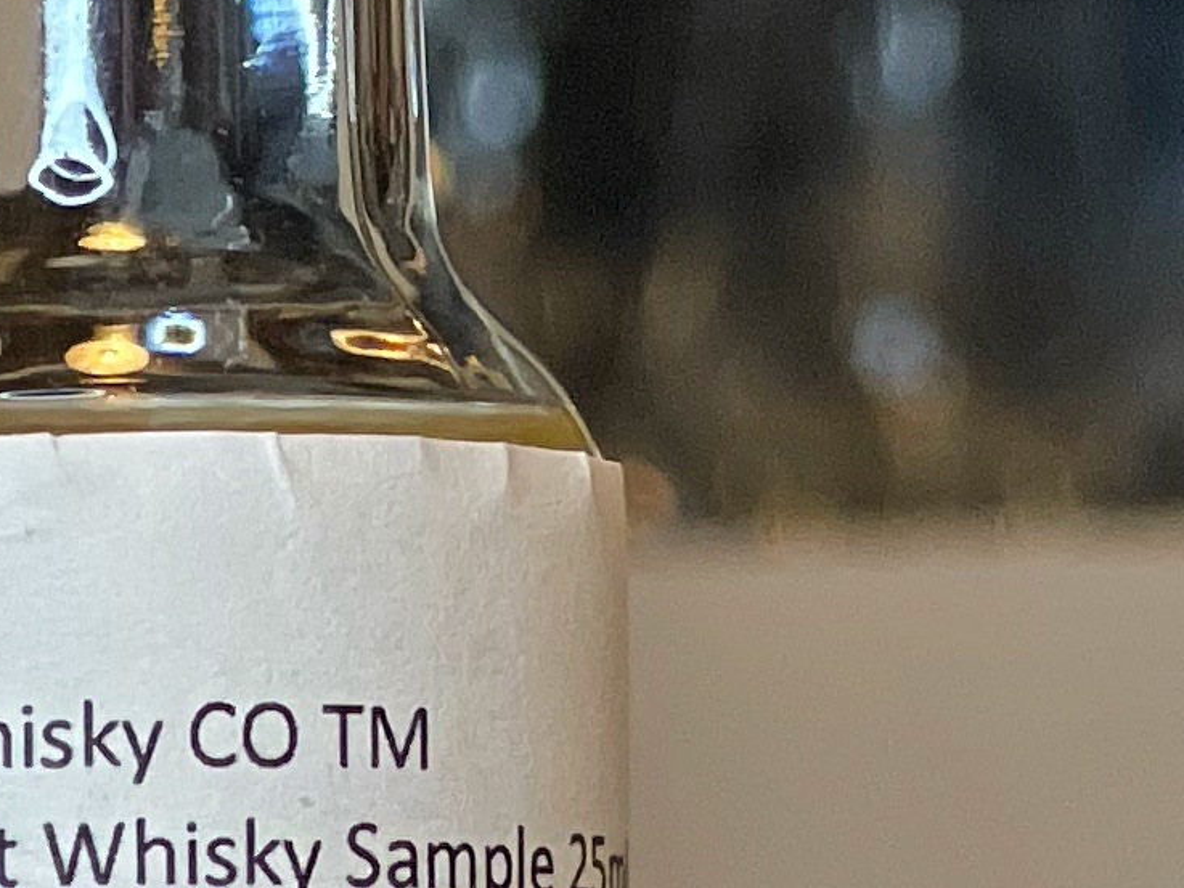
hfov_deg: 5.6
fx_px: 11973
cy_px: 541
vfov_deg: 4.2
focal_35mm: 350
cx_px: -1091
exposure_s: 1/33
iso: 250
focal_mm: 7.5
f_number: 2.2
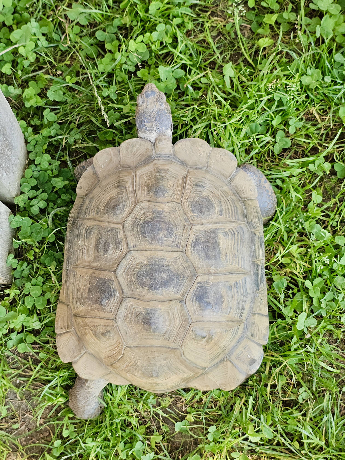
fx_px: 306
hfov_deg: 58.9
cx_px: 172
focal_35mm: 23
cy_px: 230
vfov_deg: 73.9
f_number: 1.7
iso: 16
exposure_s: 1/120
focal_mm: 6.3
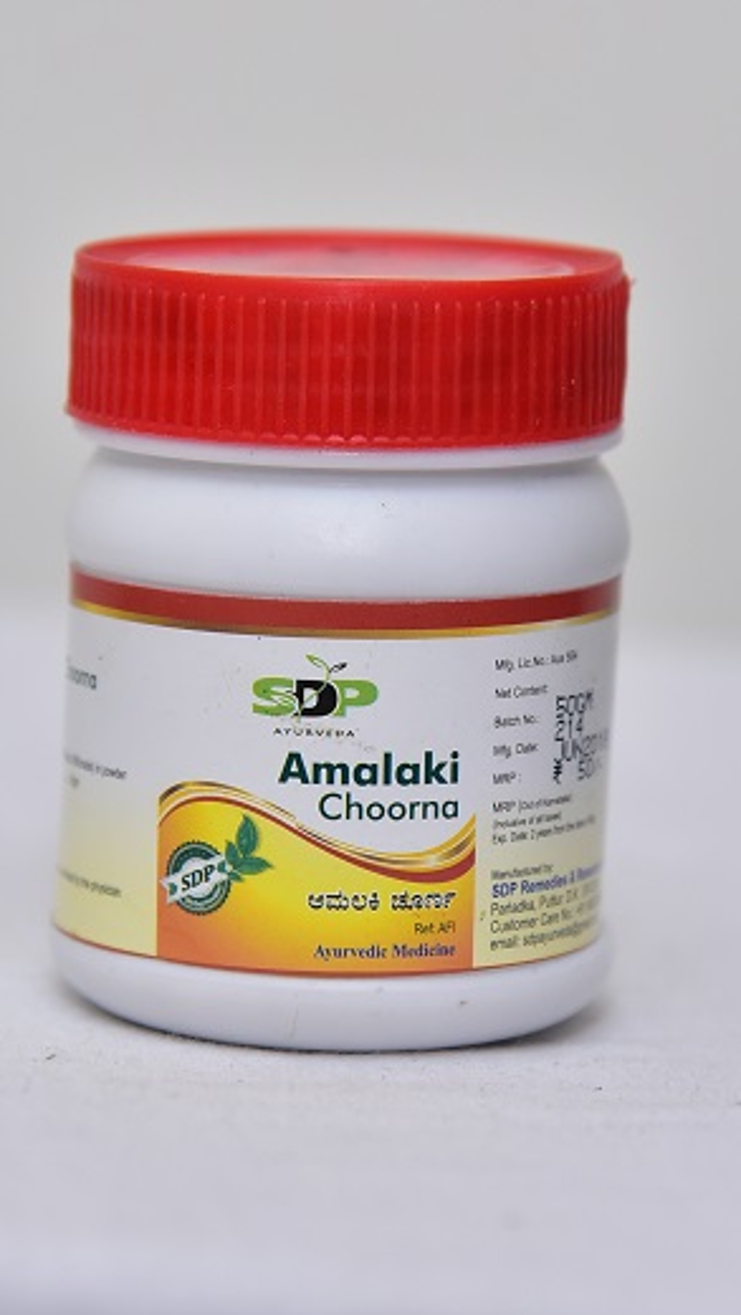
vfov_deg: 16.9
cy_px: 658
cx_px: 336
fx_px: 4430
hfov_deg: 9.6
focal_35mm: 127
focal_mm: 120
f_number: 5
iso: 1600
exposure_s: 1/200
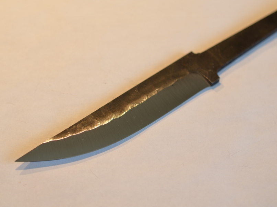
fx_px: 584
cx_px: 132
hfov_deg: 26.7
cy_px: 101
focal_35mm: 73
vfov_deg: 20.2
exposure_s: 1/60
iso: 200
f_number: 4
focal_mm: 40
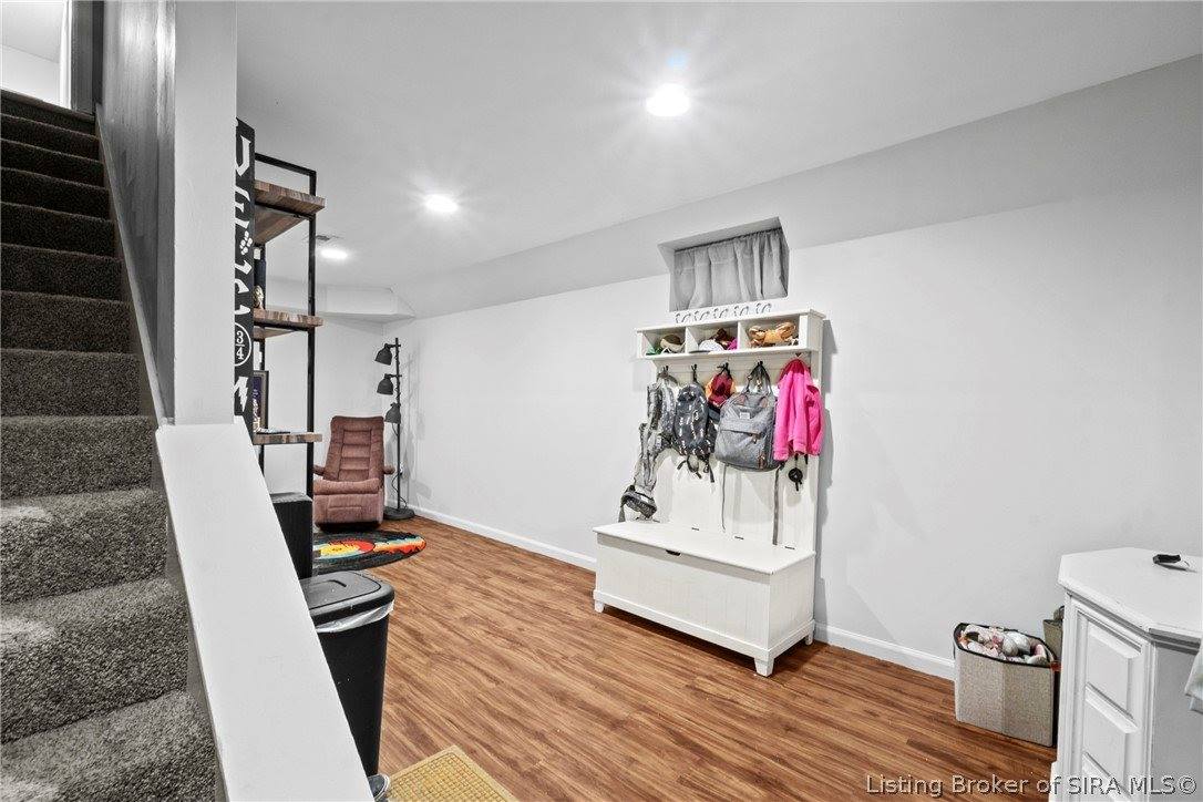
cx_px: 602
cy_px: 401
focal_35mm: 15
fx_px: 501
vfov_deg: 77.3
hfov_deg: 100.4
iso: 400
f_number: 14
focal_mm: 10
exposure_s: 3.2
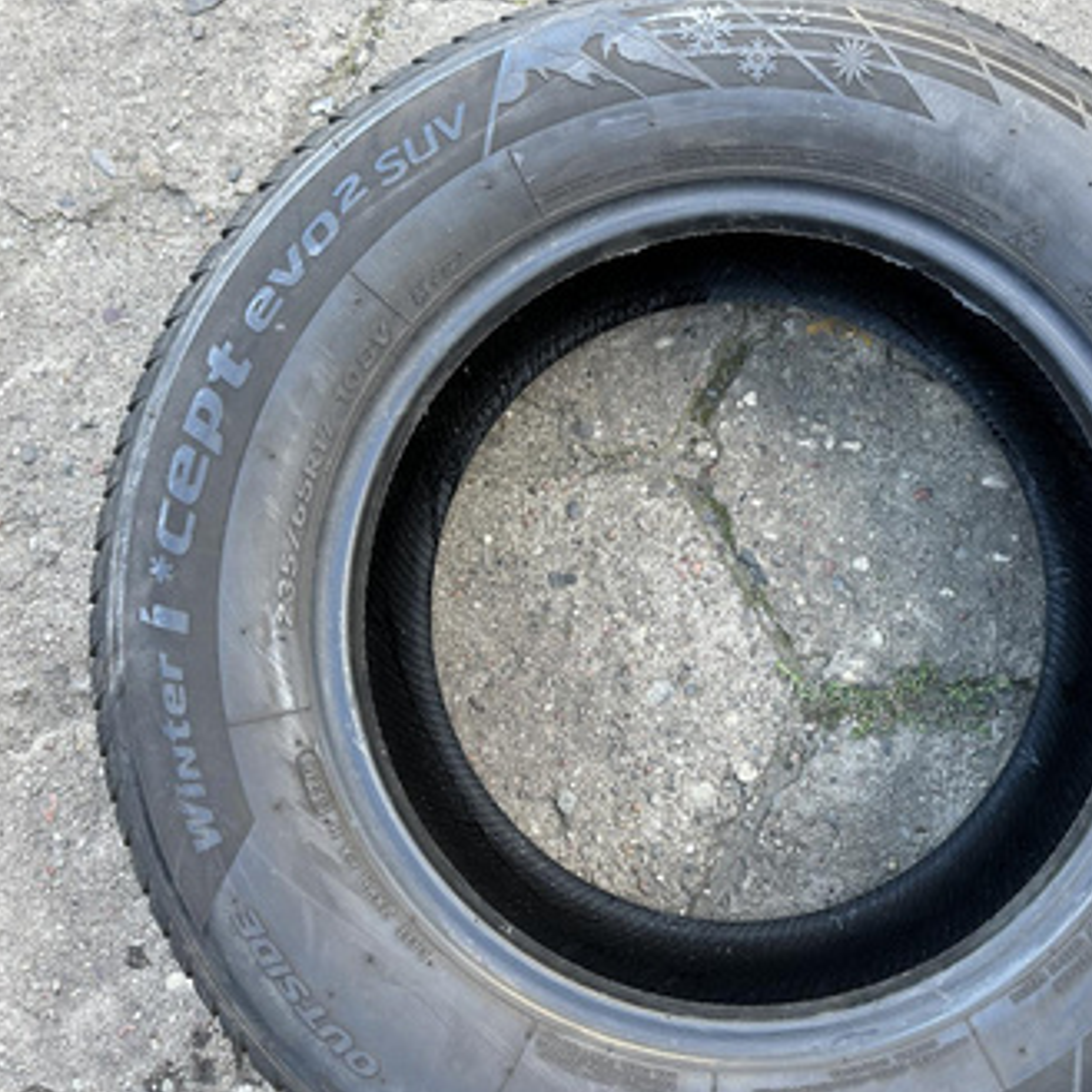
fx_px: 1035
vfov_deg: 55.6
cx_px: 730
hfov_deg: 54.5
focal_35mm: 29
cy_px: 551
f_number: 1.78
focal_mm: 6.86
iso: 80
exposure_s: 1/121
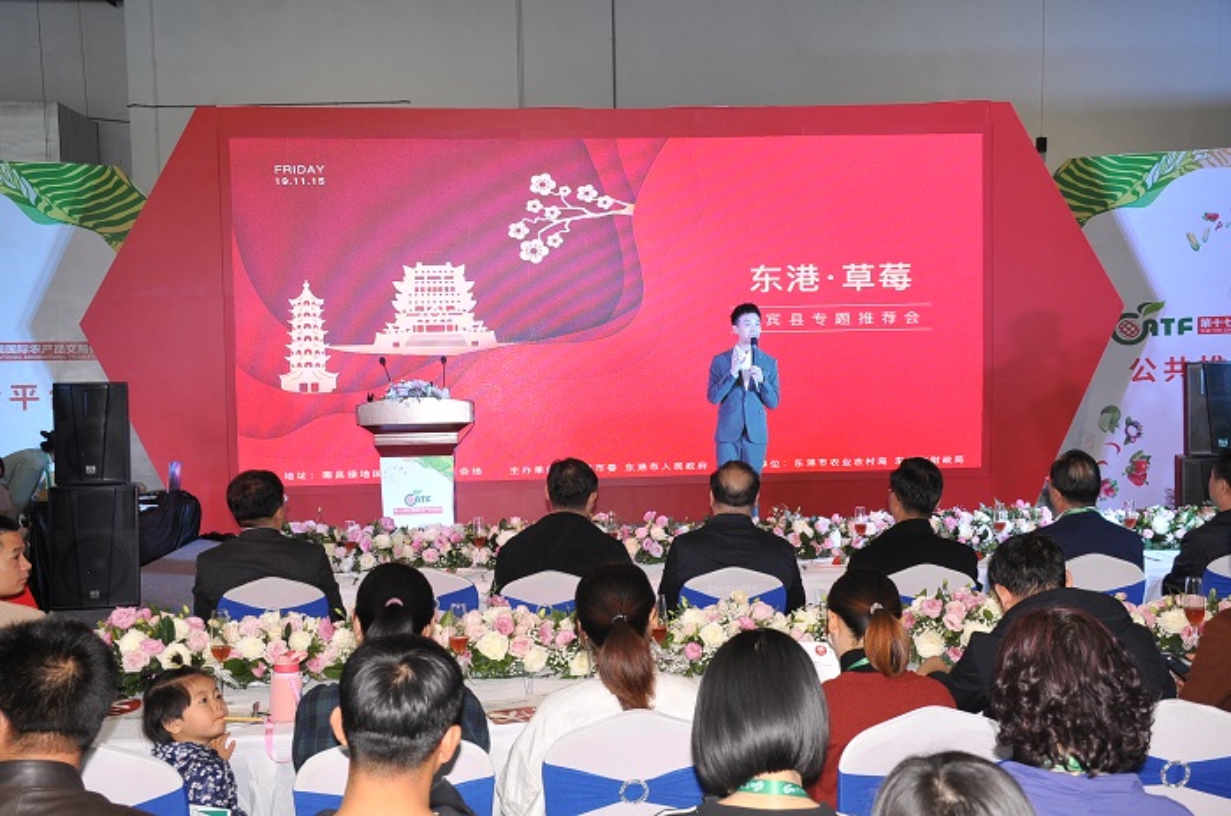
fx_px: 1382
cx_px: 616
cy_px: 408
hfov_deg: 48.0
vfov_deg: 32.9
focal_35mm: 40
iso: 500
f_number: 5.6
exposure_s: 1/60
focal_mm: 27
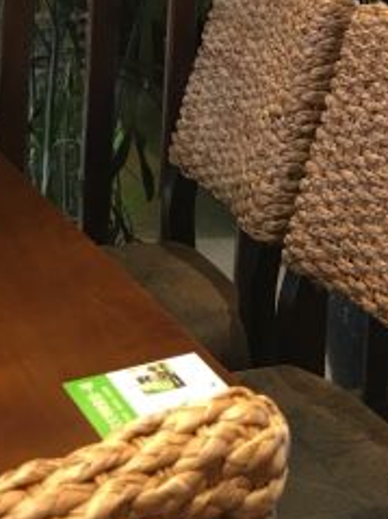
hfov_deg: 16.2
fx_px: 1271
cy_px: -189
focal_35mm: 85
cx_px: 539
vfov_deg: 20.6
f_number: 2.2
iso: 125
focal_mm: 4.15
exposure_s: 1/33
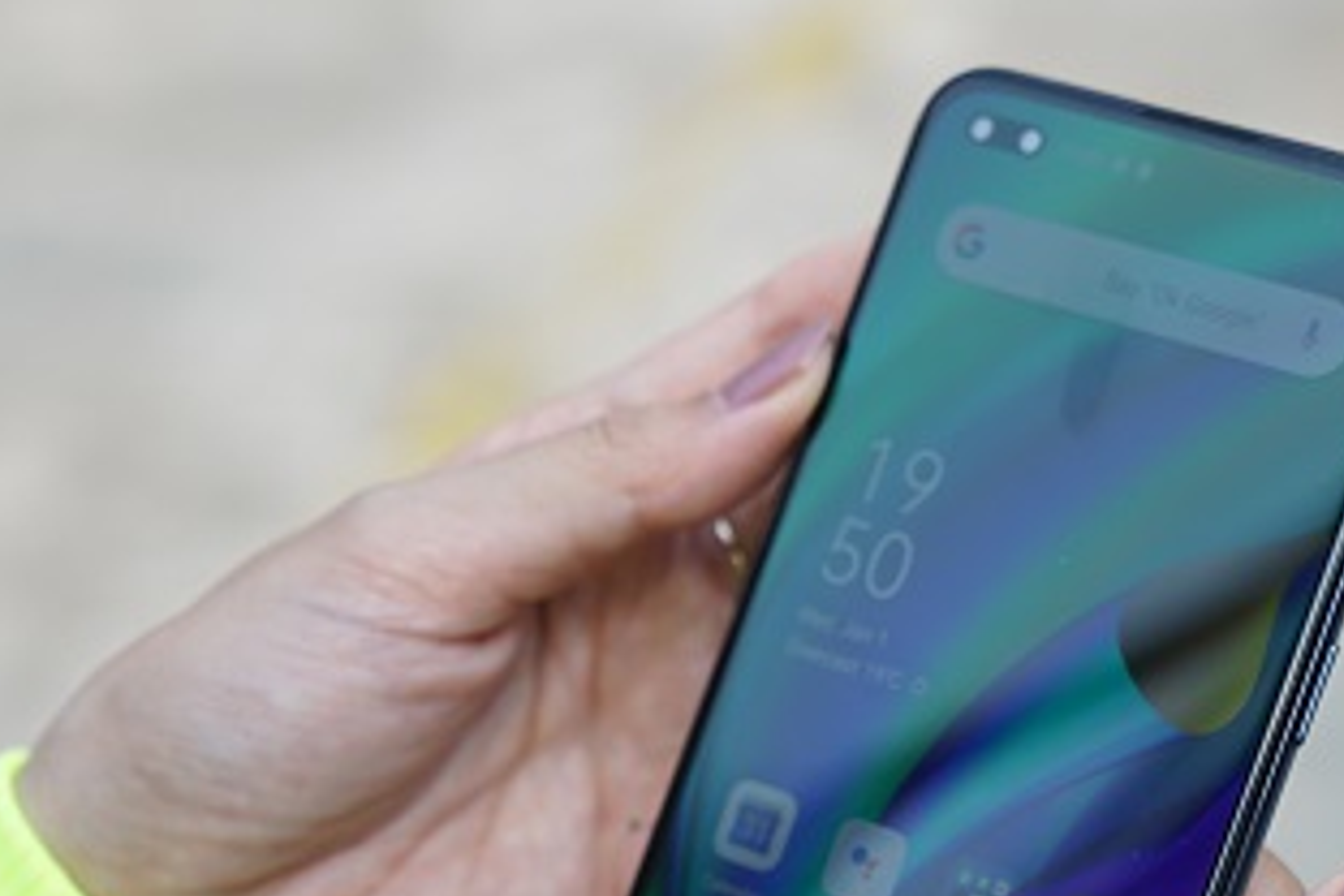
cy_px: 717
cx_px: 887
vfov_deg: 9.4
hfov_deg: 14.0
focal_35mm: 146
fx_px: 5450
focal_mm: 57
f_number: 4
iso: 125
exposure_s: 1/500
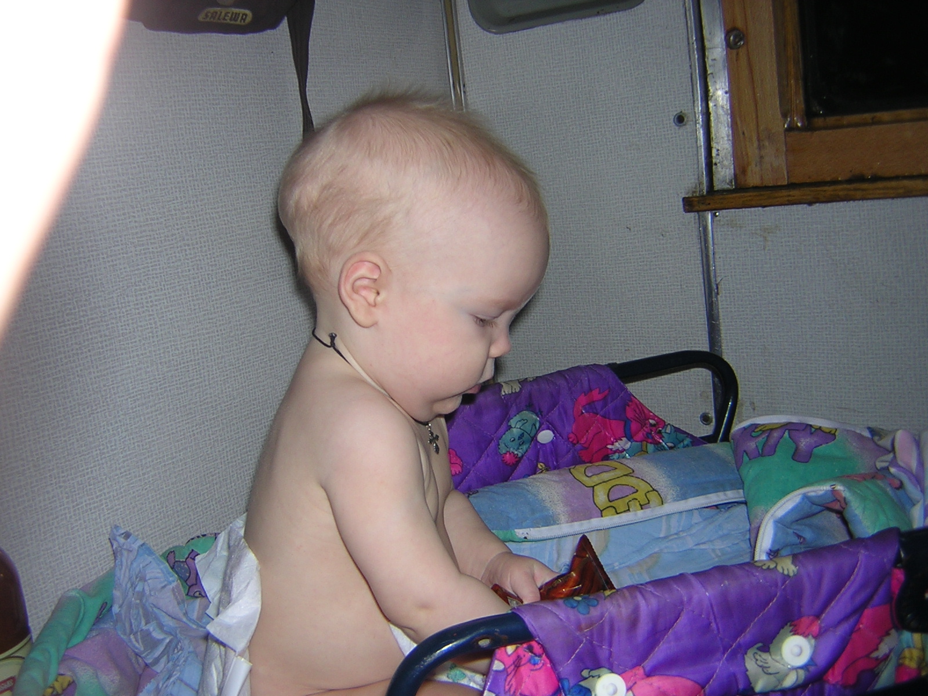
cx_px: 464
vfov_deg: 39.7
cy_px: 348
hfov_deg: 51.4
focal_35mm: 36
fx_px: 965
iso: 100
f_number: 2.6
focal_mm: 4.7
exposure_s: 1/60.1
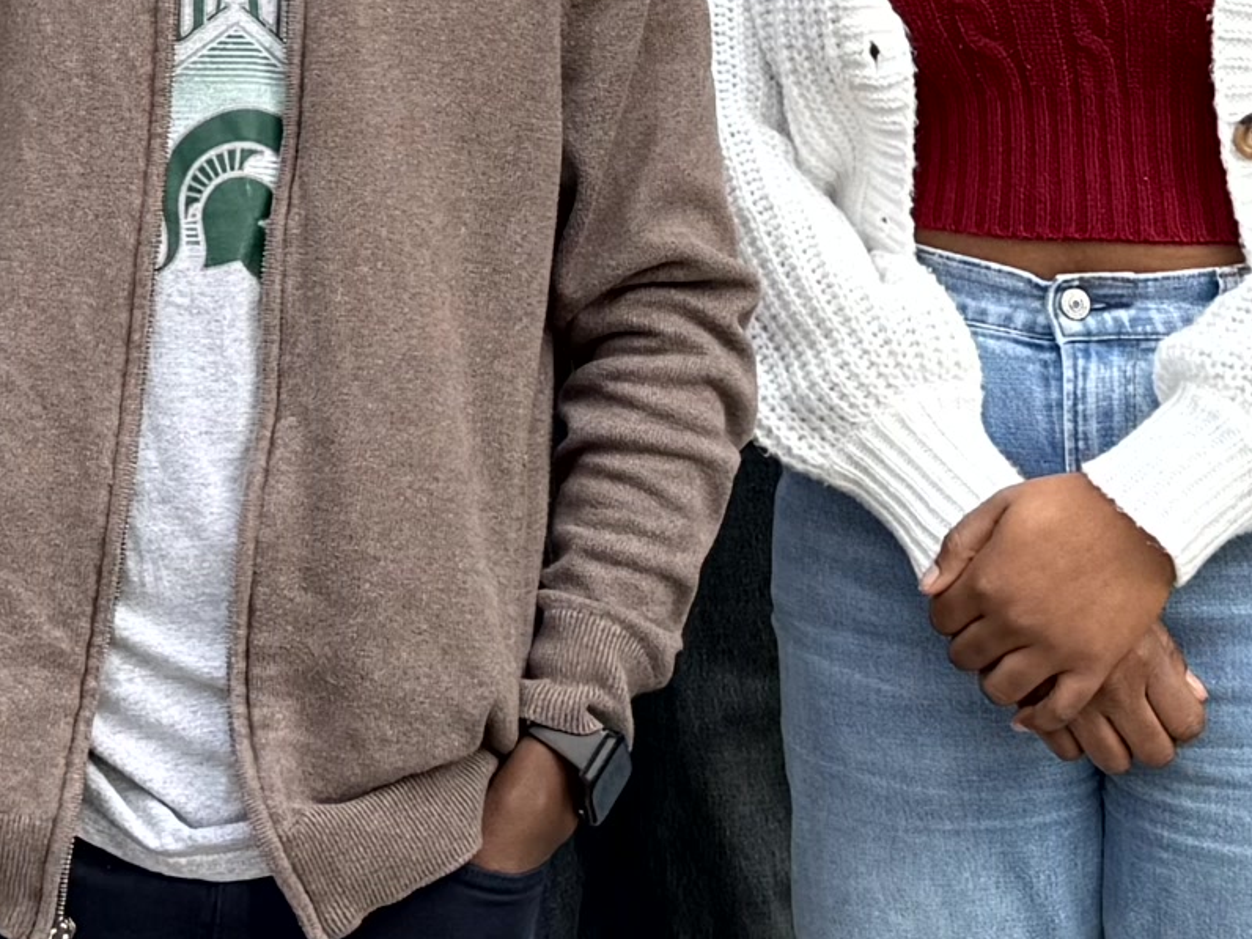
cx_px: 28
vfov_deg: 11.0
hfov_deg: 15.4
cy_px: -735
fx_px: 4557
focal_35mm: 126
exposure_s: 1/909
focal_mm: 6.76
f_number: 1.78
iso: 80
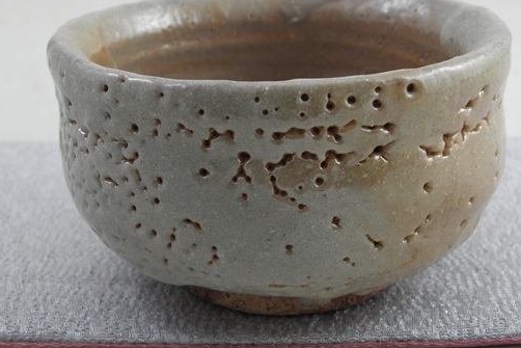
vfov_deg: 20.9
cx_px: 262
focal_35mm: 65
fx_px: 941
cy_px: 143
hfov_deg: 31.0
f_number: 3.5
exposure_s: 1/15
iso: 125
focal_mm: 8.87
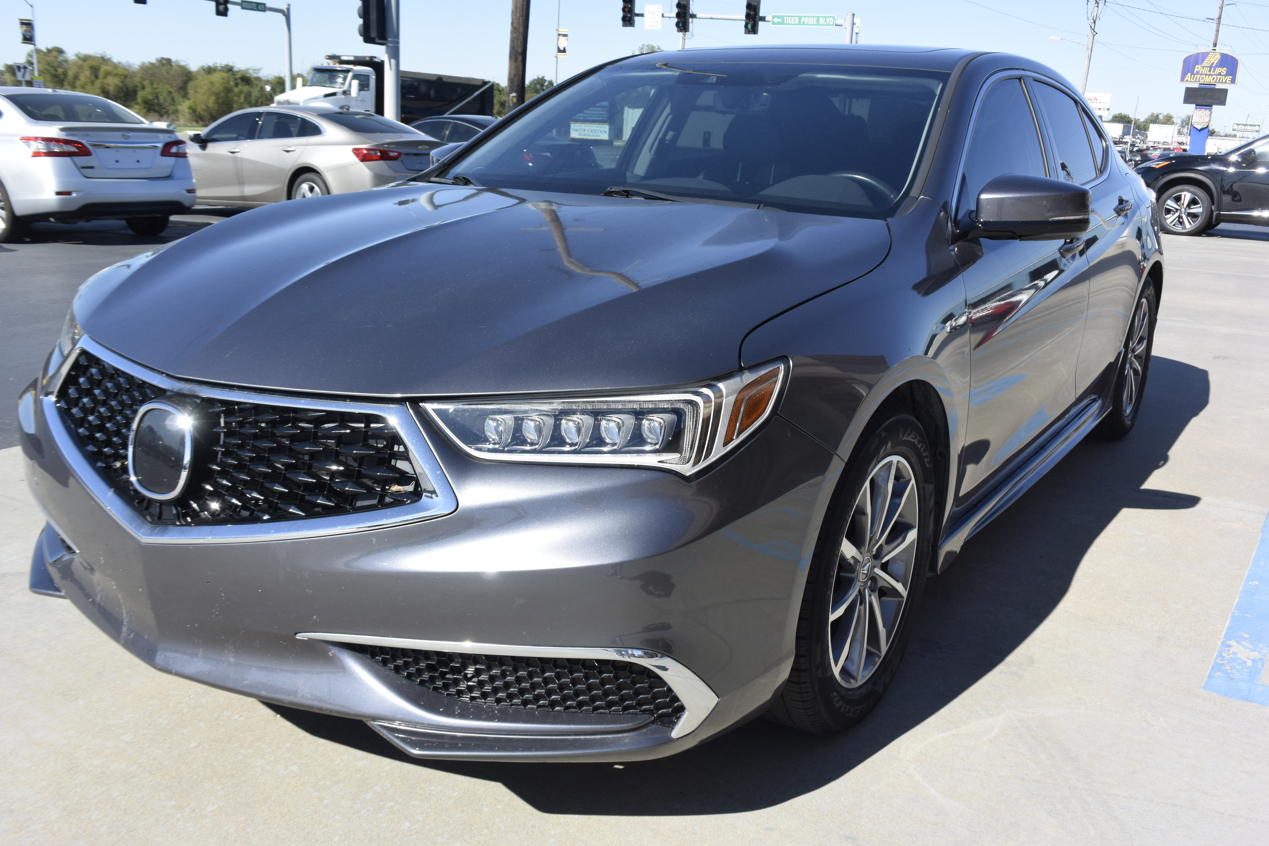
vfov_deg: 41.1
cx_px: 634
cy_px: 423
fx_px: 1128
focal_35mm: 32
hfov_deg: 58.7
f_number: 5
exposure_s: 1/400
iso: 160
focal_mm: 12.1
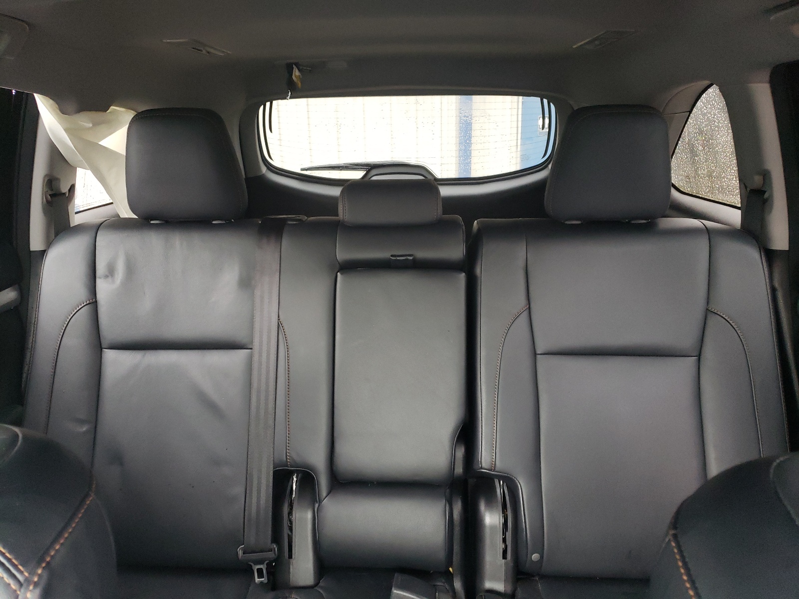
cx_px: 400
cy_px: 300
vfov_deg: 53.1
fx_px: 600
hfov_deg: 67.3
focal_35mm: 26
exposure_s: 1/60.2
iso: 291
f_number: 1.5
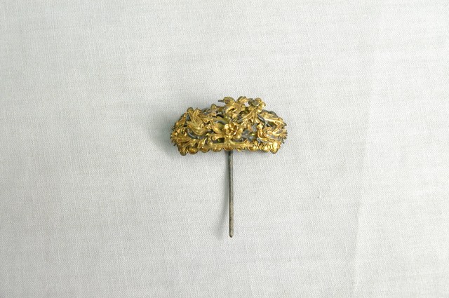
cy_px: 149
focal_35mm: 105
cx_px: 224
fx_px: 1308
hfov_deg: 19.5
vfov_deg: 13.0
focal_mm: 70
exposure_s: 1/8
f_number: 8
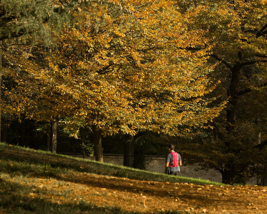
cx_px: 134
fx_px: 1723
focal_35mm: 218
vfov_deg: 7.1
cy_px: 19
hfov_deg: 8.9
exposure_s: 1/160
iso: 200
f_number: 7.1
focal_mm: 103
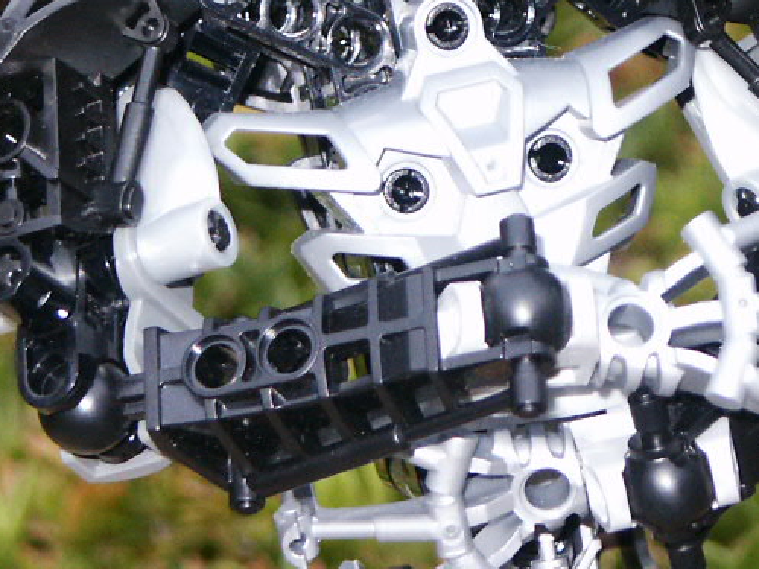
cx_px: 476
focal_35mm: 254
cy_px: 131
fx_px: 5568
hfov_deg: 7.8
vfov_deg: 5.8
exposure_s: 1/90
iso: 200
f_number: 3.6
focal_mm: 19.77
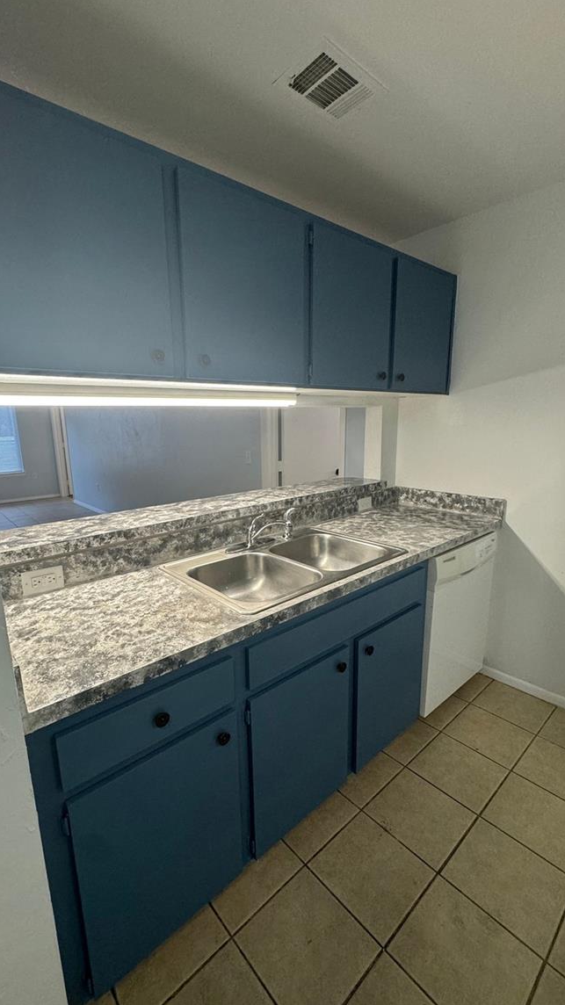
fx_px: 426
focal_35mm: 16
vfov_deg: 99.4
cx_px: 265
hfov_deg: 67.0
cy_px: 508
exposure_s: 1/120
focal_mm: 2.22
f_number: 2.2
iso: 250
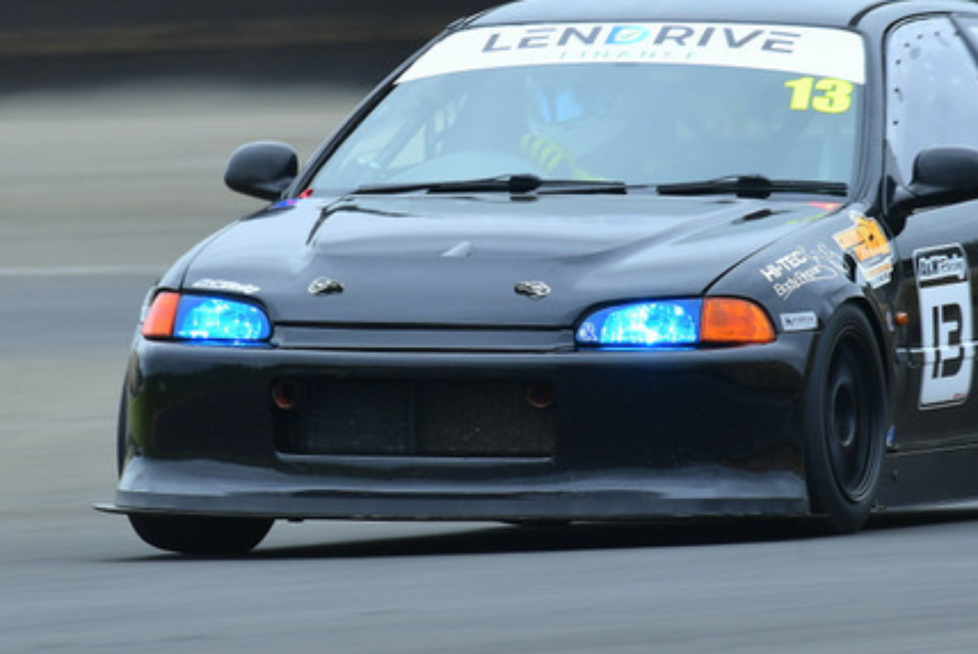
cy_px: 139
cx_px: 468
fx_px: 38085
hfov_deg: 1.5
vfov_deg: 1.0
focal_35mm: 1401
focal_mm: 500
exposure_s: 1/80
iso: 100
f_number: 10
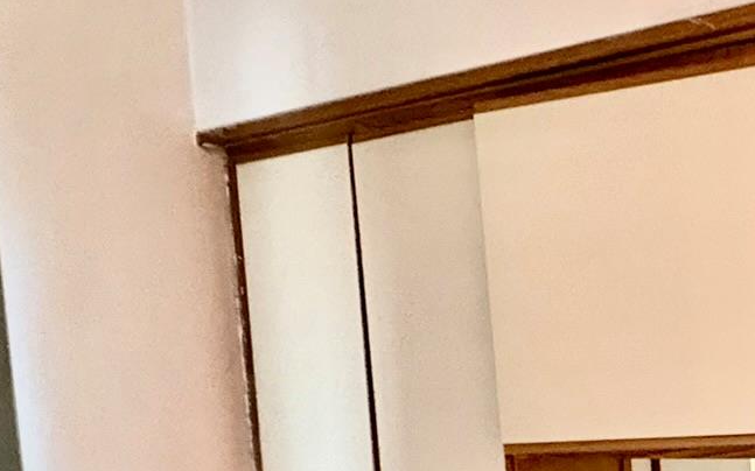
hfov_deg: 34.8
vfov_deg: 25.4
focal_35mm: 47
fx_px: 967
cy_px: 519
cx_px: 887
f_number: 2.2
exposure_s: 1/42
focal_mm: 2.22
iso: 1000
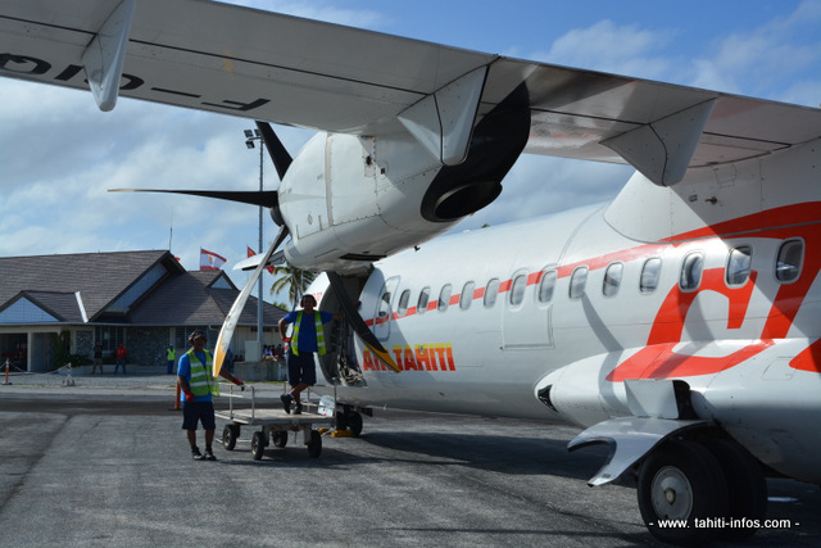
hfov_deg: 42.3
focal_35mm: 46
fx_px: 1061
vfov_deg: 29.0
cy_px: 274
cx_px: 410
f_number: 10
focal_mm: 31
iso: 100
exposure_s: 1/400
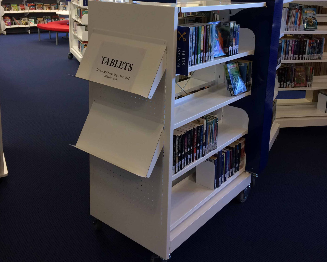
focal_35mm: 38
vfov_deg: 38.2
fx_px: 368
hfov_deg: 47.9
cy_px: 68
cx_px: 163
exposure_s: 1/33
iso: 50
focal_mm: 4.15
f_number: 2.2
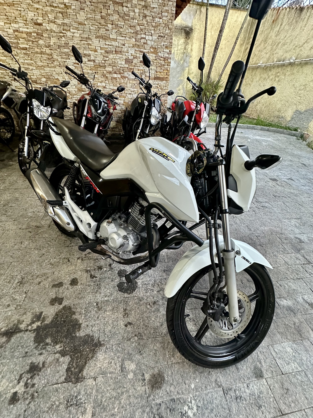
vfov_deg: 102.1
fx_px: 169
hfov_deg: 85.7
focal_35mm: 14
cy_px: 209
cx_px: 156
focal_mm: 2.22
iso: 400
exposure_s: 1/60
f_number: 2.2
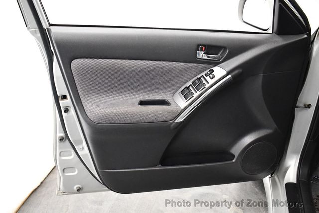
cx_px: 160
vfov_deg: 36.9
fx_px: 319
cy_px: 106
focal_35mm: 36
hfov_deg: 53.1
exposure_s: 1/125
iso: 2500
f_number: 3.5
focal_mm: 18
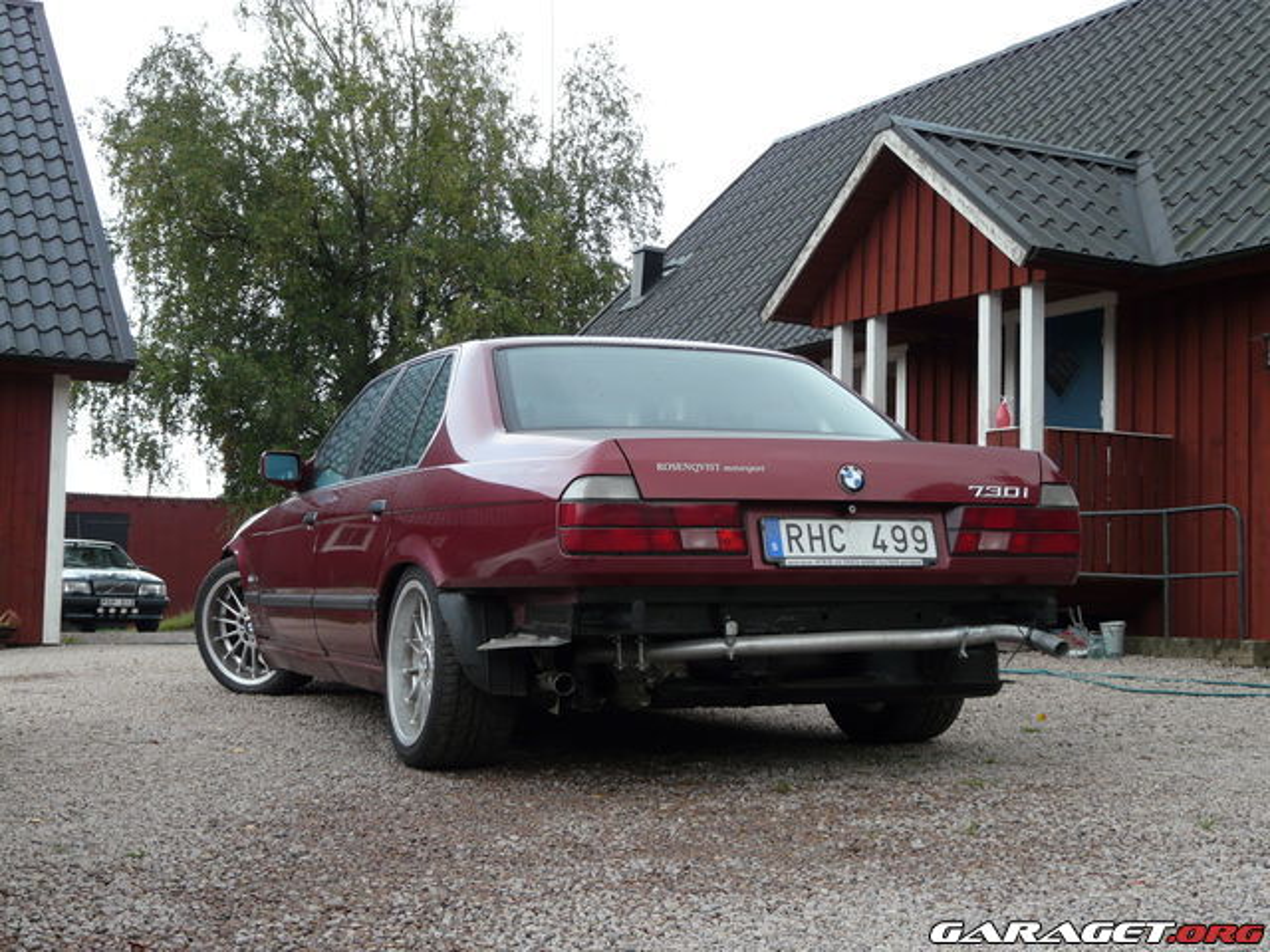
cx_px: 635
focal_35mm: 51
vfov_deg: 28.6
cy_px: 476
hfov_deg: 37.5
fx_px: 1871
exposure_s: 1/125
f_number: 3.2
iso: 100
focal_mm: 8.3
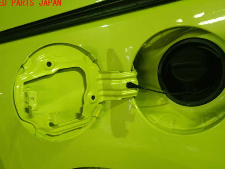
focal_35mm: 33
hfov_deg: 55.3
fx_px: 215
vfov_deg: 42.9
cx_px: 110
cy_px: 91
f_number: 2.3
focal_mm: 5.5
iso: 320
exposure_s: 1/30
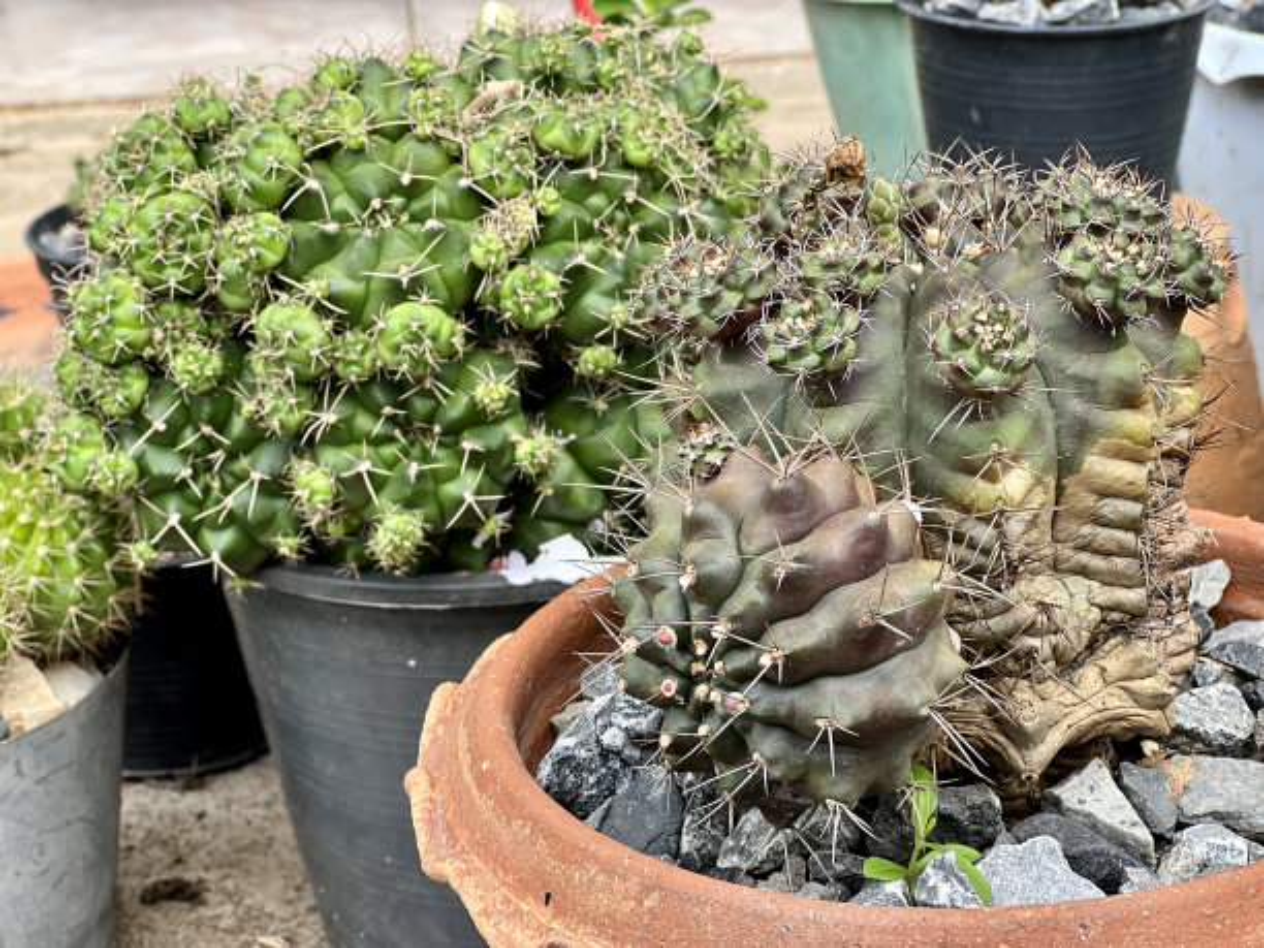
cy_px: 474
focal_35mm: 77
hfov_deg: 25.3
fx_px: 2812
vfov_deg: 19.1
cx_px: 632
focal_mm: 9
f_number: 2.8
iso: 40
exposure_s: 1/121
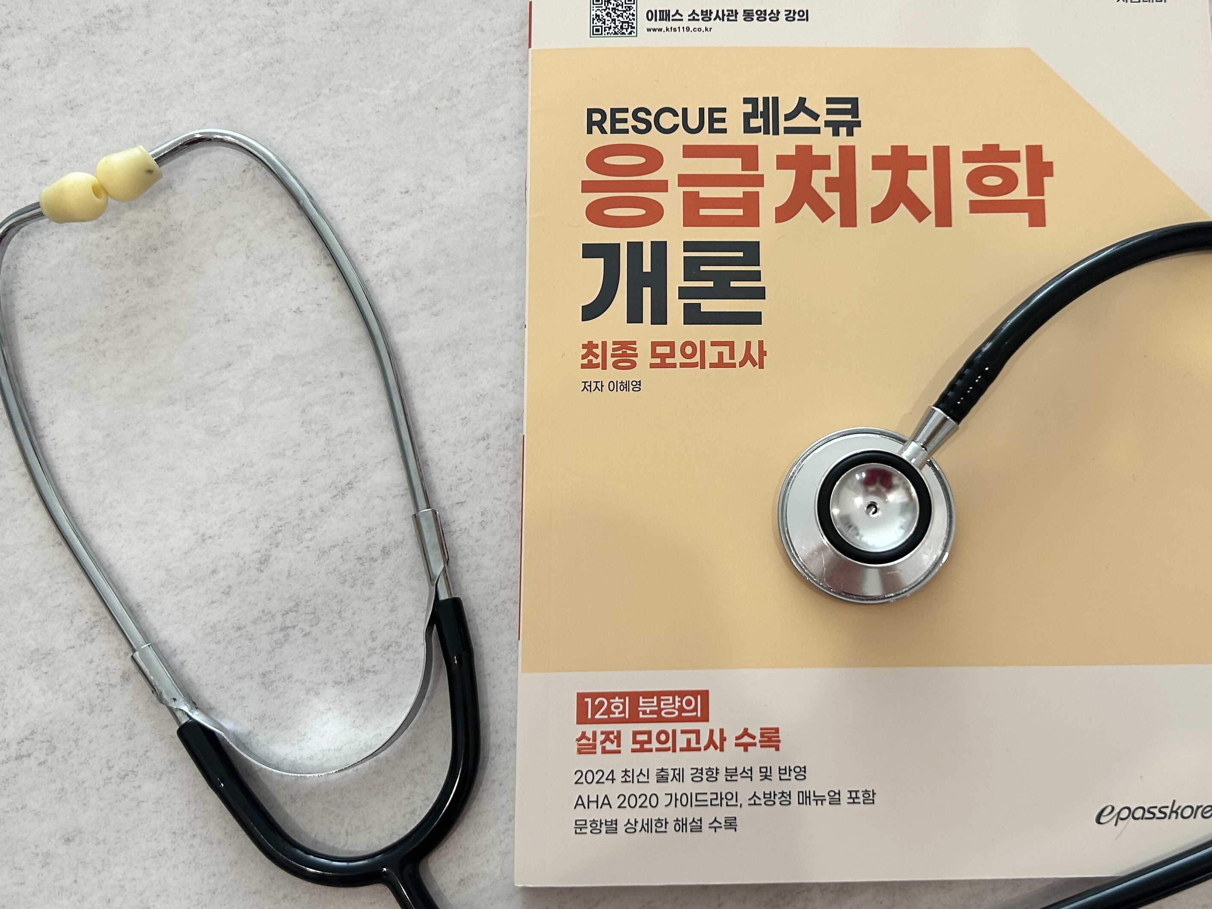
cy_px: 433
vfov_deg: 38.7
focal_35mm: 37
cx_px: 763
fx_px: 1296
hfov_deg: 49.6
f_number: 1.5
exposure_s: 1/120
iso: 80
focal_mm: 5.7
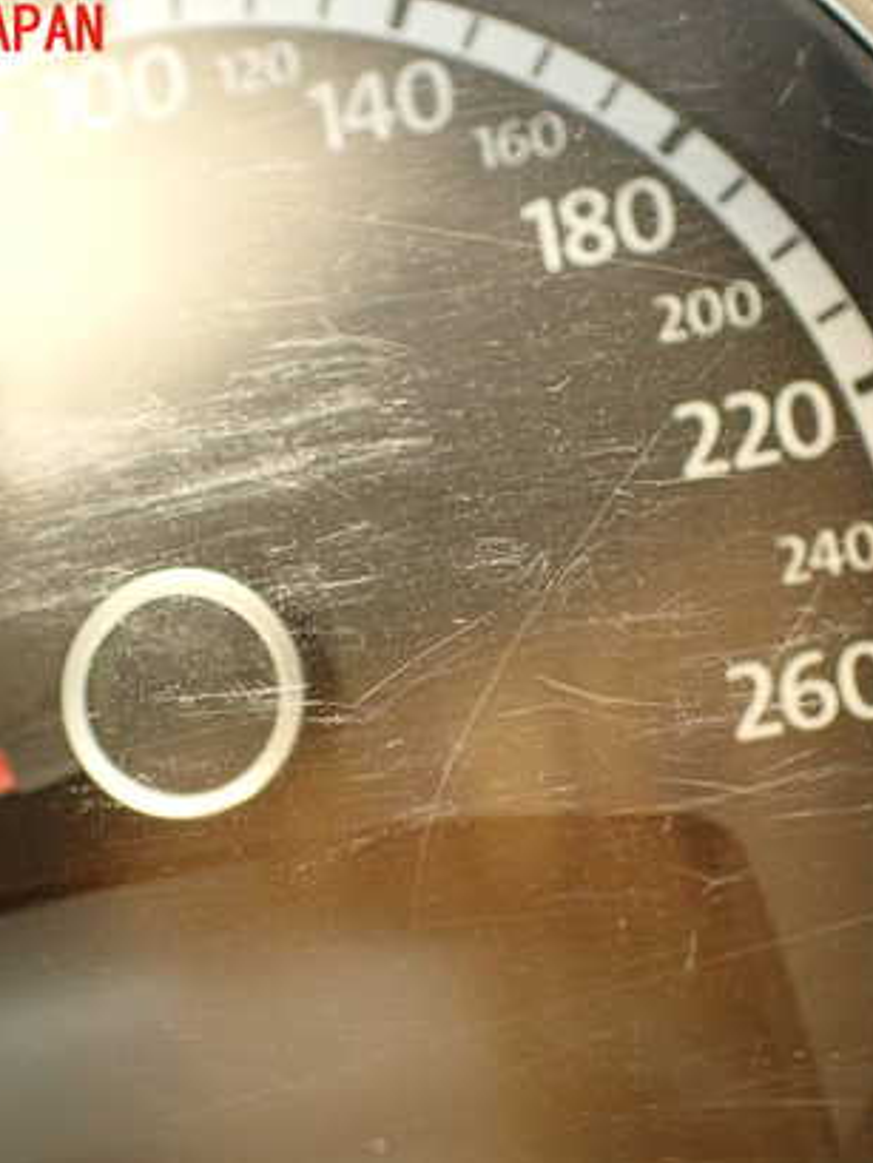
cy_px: 637
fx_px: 1479
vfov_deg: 42.9
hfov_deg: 32.9
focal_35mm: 44
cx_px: 441
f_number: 2.3
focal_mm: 5.4
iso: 400
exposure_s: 1/30
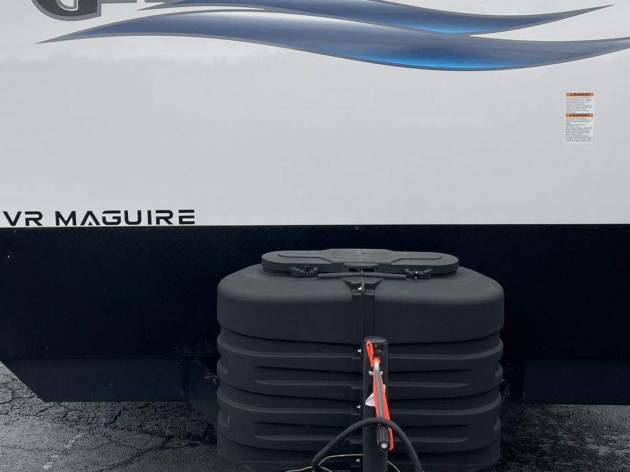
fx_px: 1019
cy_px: 183
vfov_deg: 26.0
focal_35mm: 56
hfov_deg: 34.3
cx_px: 293
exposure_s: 1/416
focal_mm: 4.2
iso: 32
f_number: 1.6
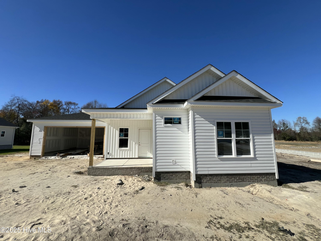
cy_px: 120
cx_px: 160
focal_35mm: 13
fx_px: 121
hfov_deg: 106.2
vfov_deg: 89.9
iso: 32
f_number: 1.8
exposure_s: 1/2660
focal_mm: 1.57
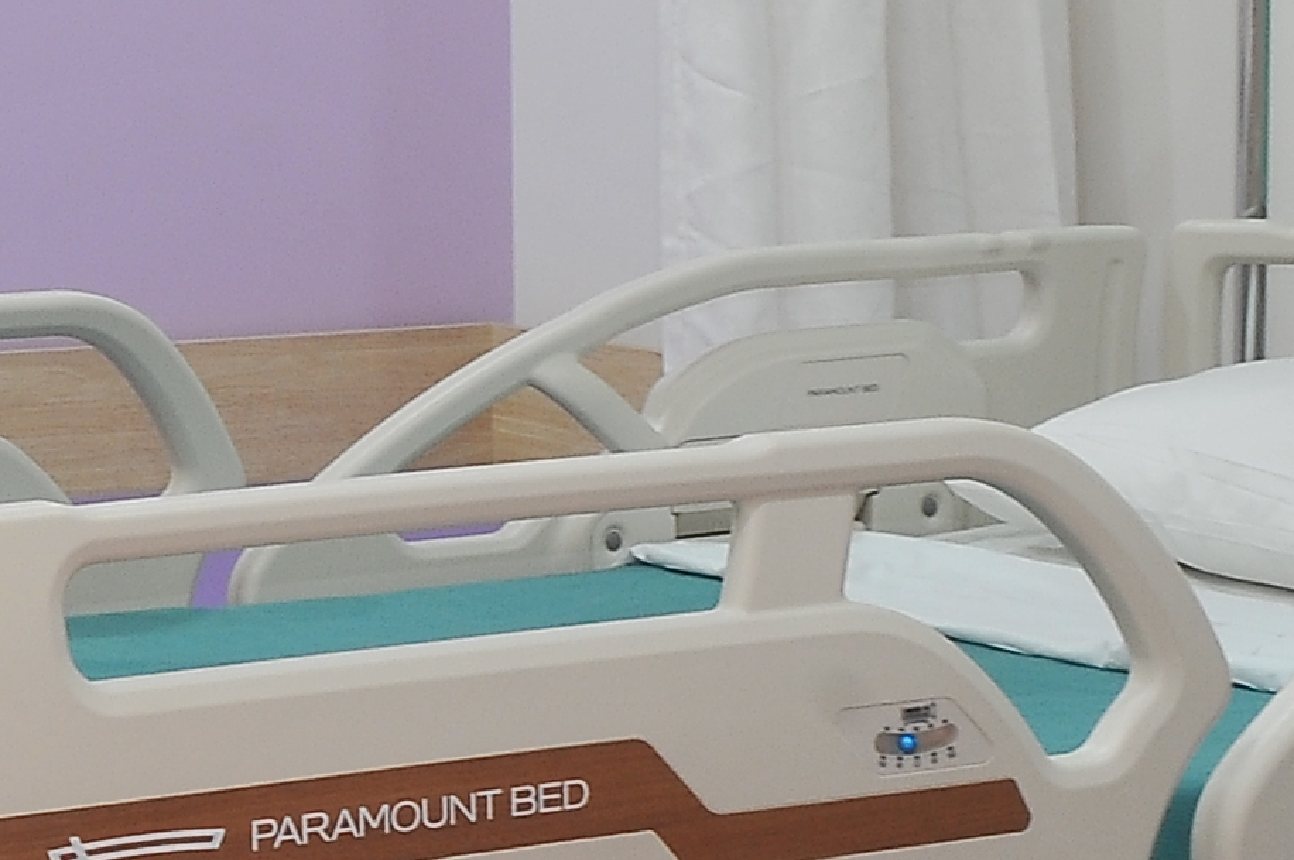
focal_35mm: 119
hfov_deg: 15.7
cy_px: -219
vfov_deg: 11.2
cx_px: -671
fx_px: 4286
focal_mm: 17
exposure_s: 1/2.5
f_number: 10
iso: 200
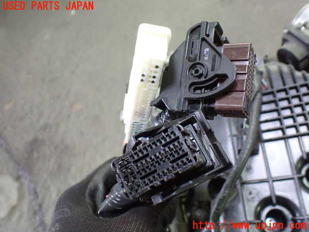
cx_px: 154
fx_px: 268
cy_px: 116
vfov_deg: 46.8
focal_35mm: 30
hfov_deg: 60.0
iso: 800
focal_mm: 5.4
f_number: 2.3
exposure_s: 1/80
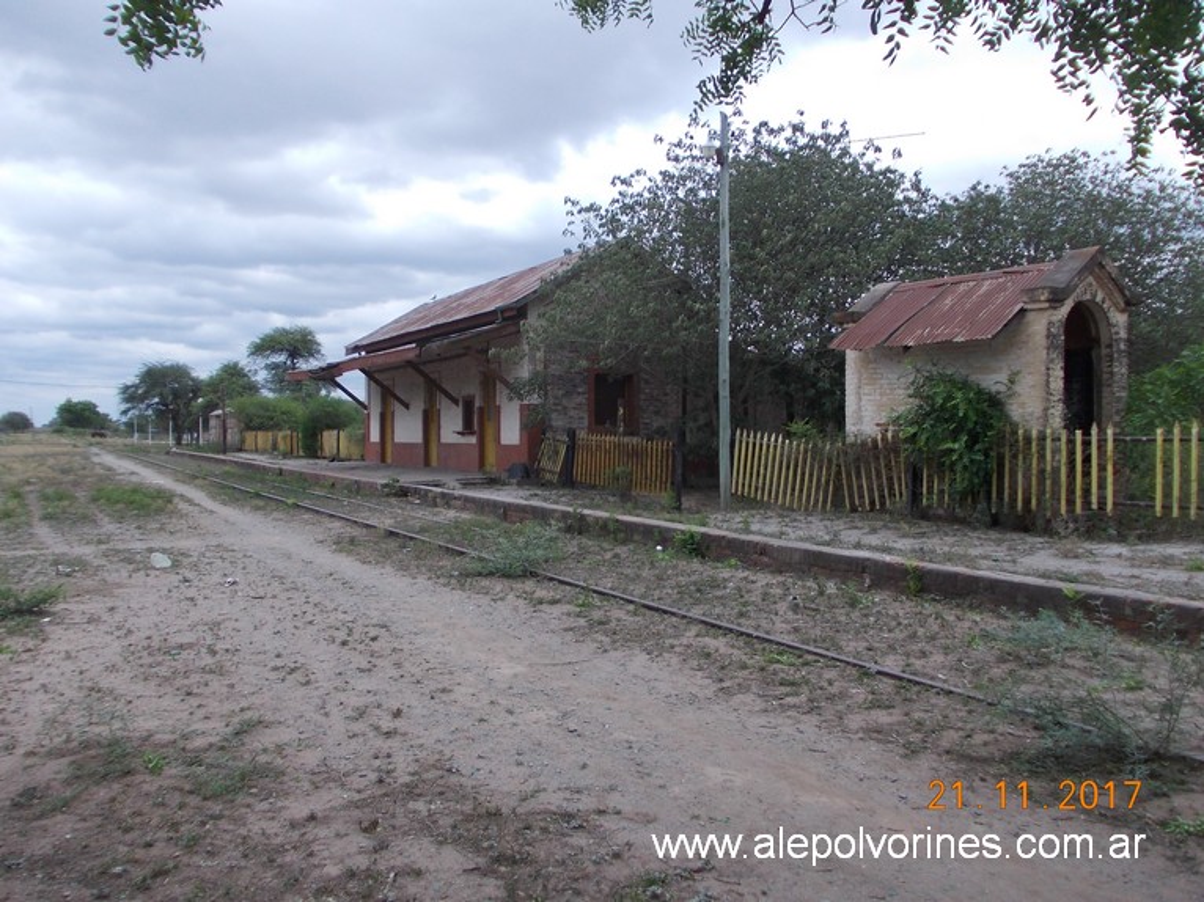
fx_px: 974
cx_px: 602
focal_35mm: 28
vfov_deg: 49.7
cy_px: 451
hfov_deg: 63.5
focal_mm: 4
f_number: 5.4
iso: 80
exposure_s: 1/250
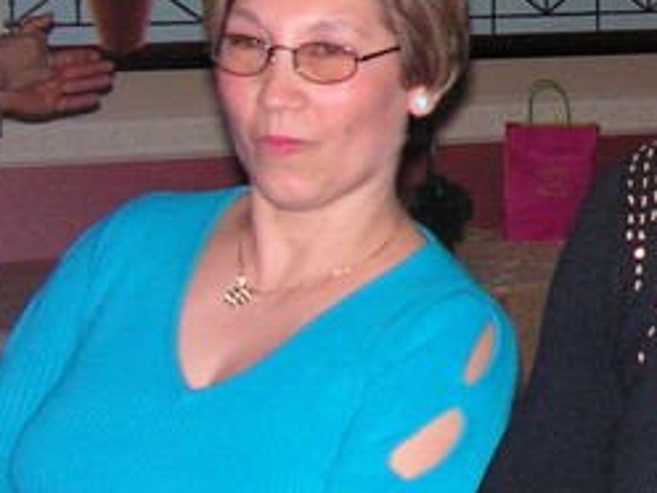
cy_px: 125
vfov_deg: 12.7
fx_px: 2202
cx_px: 978
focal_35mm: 116
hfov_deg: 15.7
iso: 200
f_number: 3.2
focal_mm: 6
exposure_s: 1/40
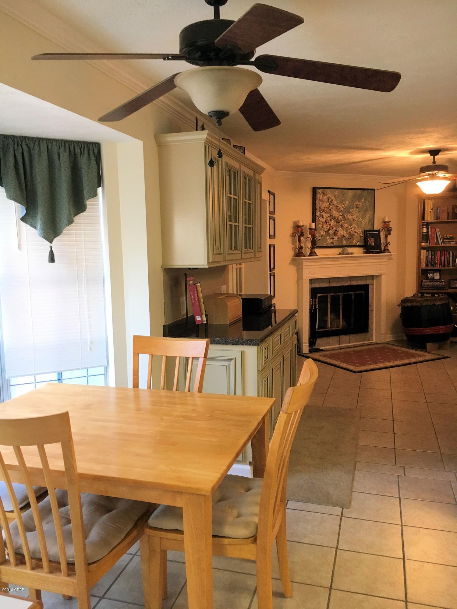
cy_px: 304
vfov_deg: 61.7
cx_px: 228
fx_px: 510
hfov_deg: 48.2
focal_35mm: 29
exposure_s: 1/30
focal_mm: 4.15
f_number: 2.2
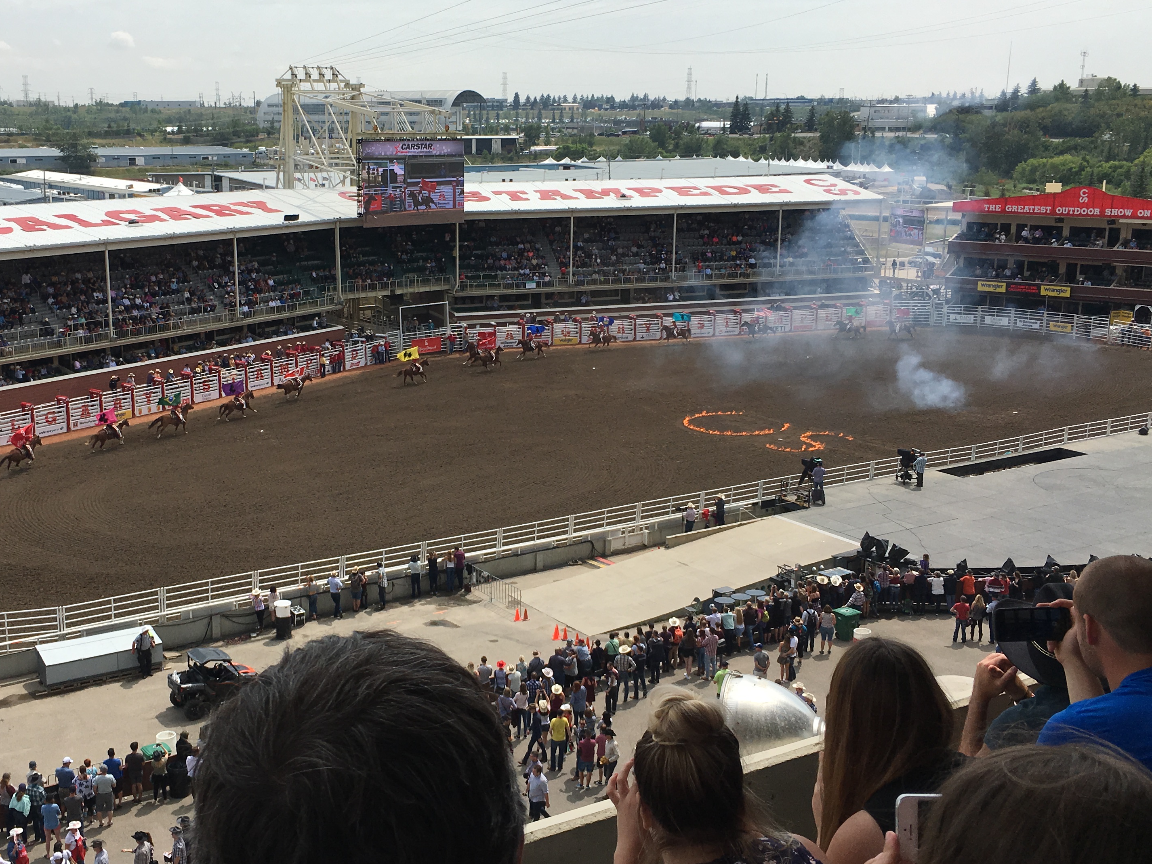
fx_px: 1364
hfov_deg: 45.5
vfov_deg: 35.1
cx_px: 447
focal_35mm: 41
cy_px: 420
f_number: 2.2
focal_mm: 4.15
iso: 25
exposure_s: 1/2481
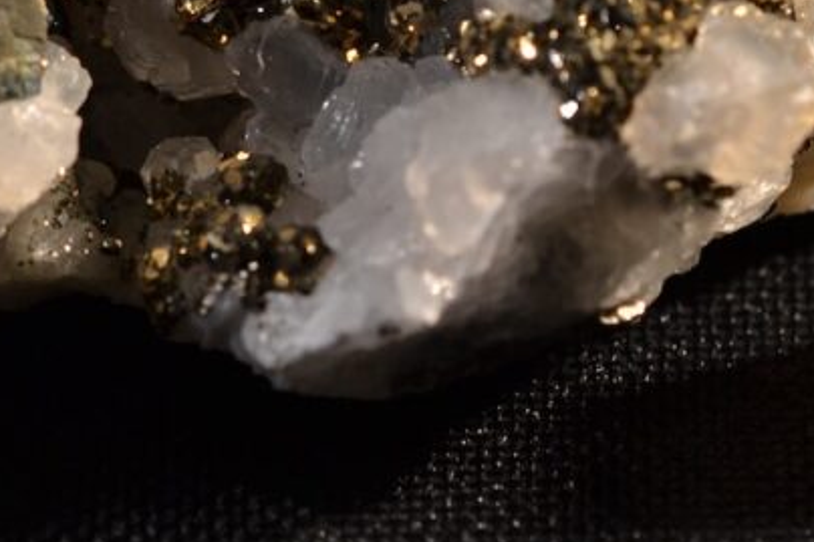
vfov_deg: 4.2
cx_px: 175
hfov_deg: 6.4
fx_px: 7306
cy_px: -128
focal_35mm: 323
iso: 100
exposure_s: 1/13
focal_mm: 85
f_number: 6.3
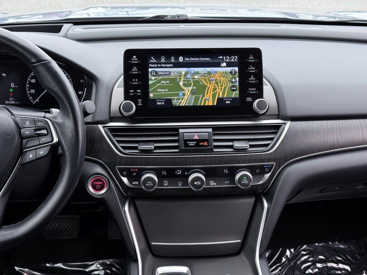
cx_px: 184
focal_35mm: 48
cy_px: 138
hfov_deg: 39.7
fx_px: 509
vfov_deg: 30.3
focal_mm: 6.76
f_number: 1.78
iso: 64
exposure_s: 1/314
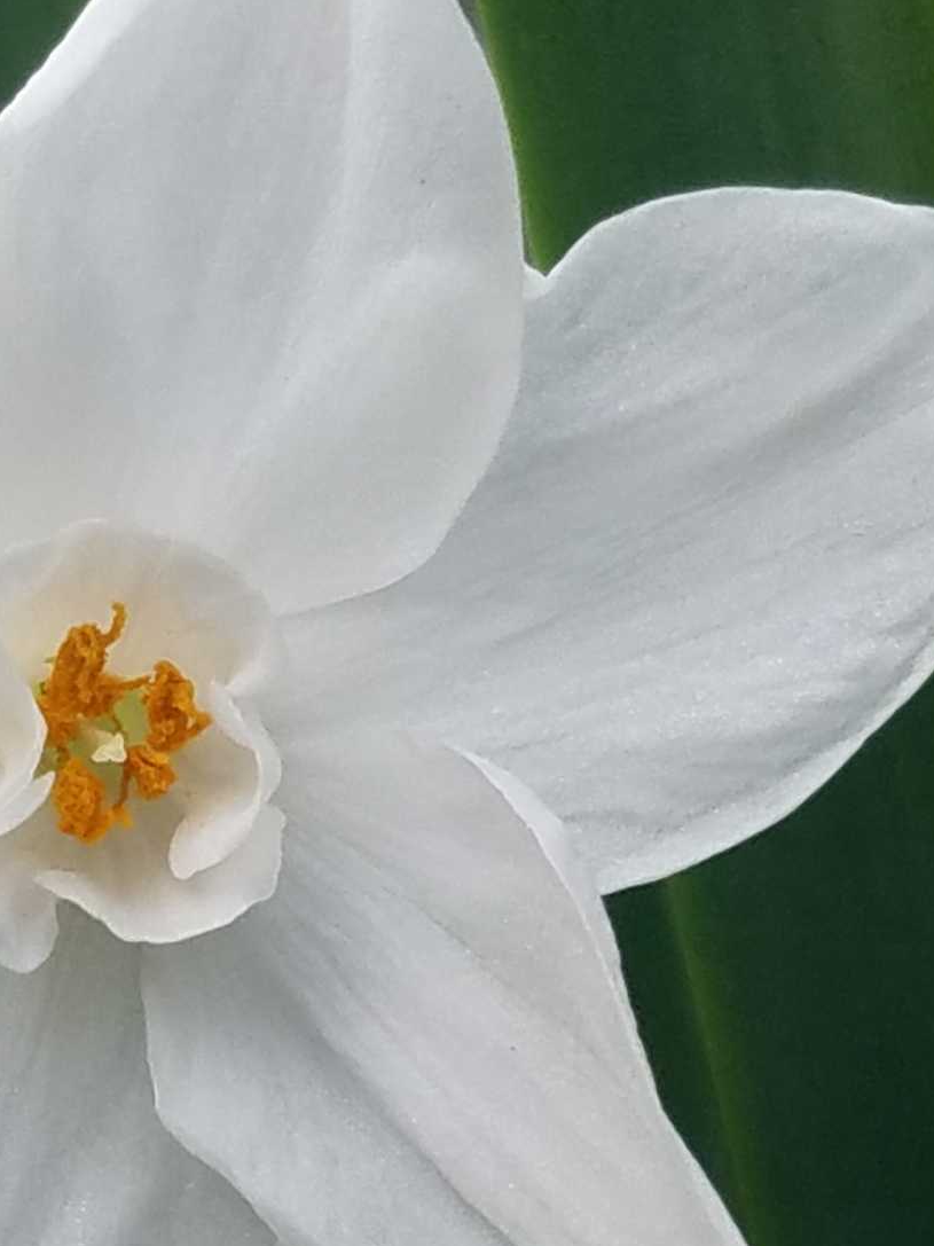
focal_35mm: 49
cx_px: 14
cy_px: 840
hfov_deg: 28.0
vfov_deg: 38.4
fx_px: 1763
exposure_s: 1/752
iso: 50
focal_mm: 4.2
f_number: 1.7
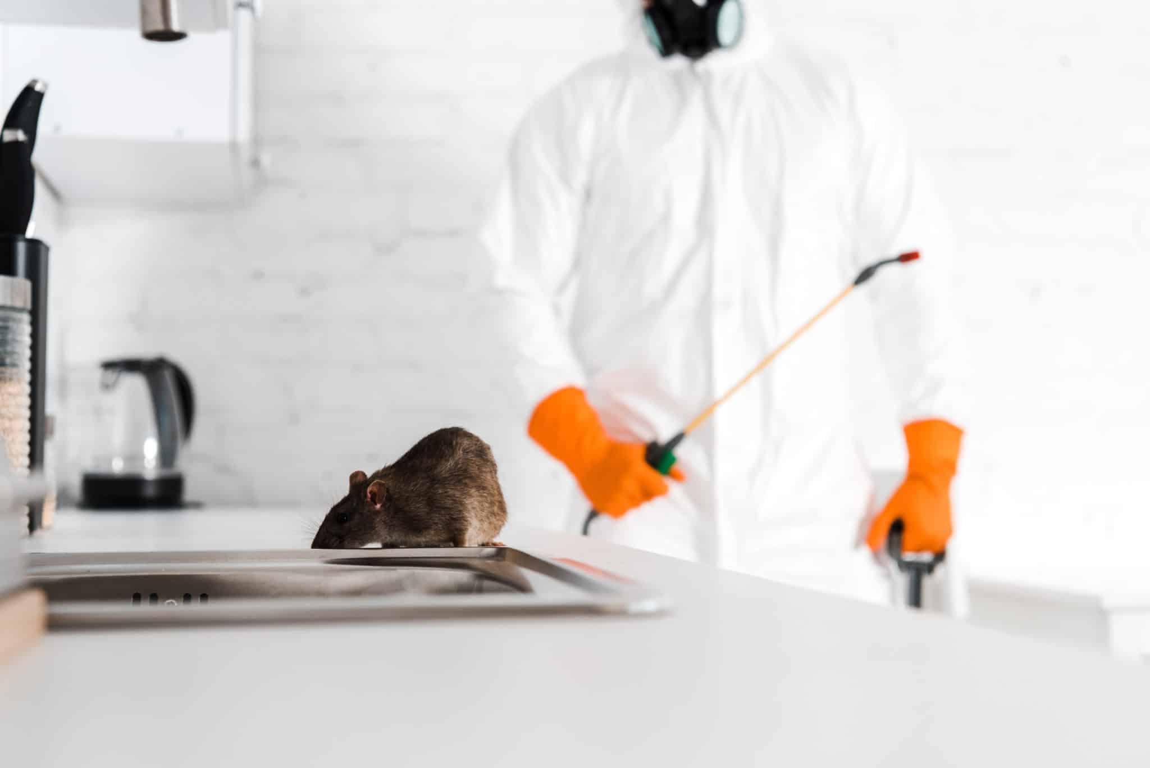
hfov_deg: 38.2
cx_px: 575
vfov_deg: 26.0
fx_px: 1662
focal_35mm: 52
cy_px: 384
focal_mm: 52
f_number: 4.5
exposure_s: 1/160
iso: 250
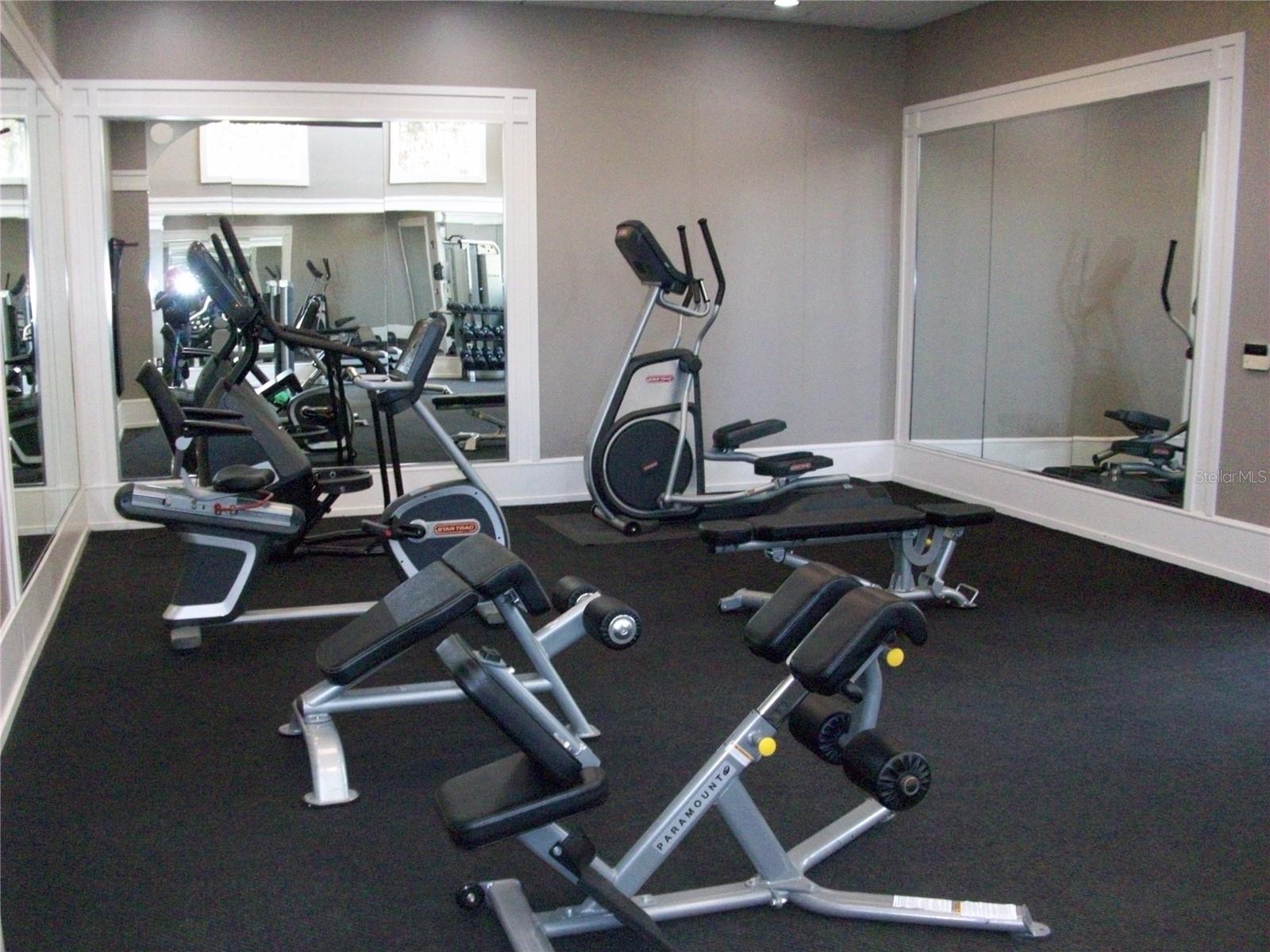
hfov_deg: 54.0
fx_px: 1247
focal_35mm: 34
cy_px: 476
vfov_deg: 41.8
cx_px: 635
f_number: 2.8
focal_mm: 5.7
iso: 320
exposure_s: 1/60
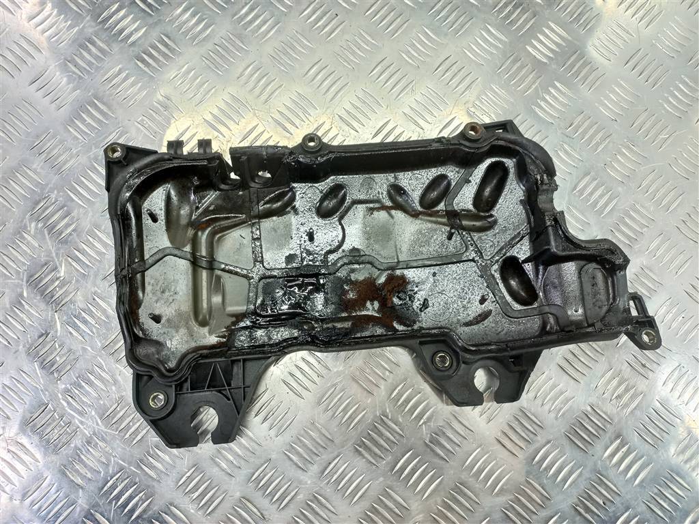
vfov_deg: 54.9
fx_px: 505
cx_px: 350
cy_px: 262
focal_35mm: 25
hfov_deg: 69.4
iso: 100
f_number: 1.8
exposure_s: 1/50
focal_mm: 4.6
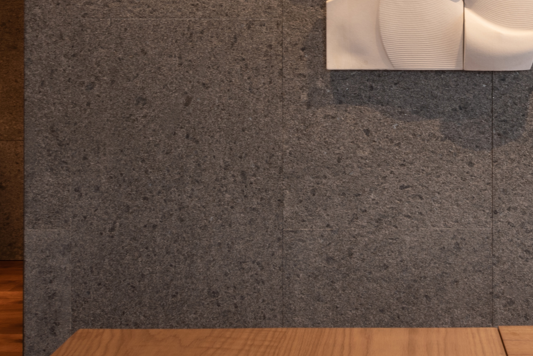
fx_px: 1140
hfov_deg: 25.9
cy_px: 37
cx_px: 413
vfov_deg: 17.5
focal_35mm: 77
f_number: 11
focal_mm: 21
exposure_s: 4
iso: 31
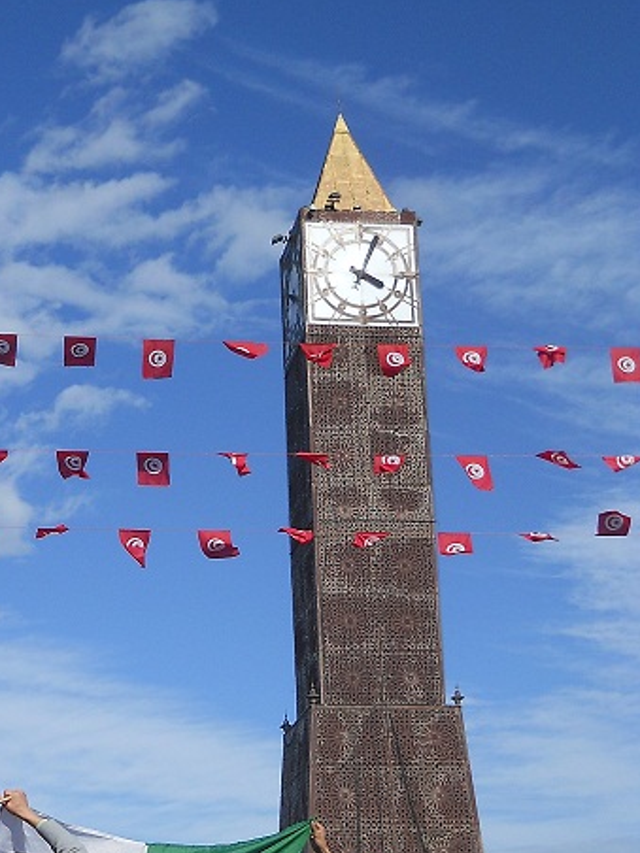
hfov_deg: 19.6
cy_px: 642
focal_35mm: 74
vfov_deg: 26.0
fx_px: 1824
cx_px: 72
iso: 80
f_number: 5.5
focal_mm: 6.72
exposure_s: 1/640
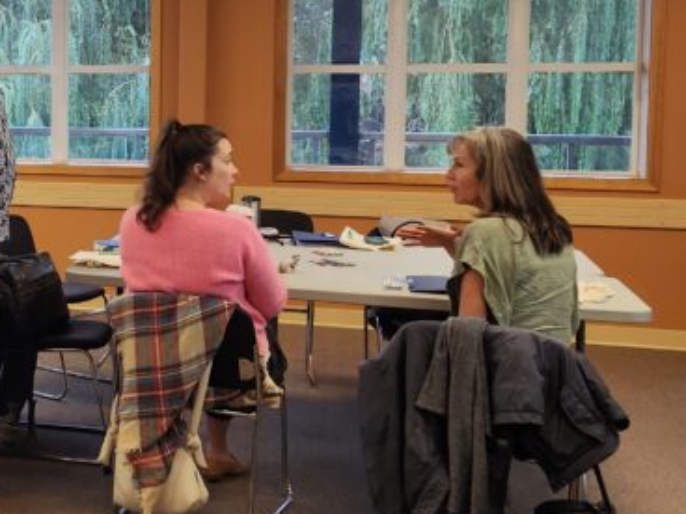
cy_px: 181
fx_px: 1268
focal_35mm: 64
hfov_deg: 27.1
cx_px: -112
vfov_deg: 22.9
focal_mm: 5.4
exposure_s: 1/180
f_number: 1.8
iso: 125
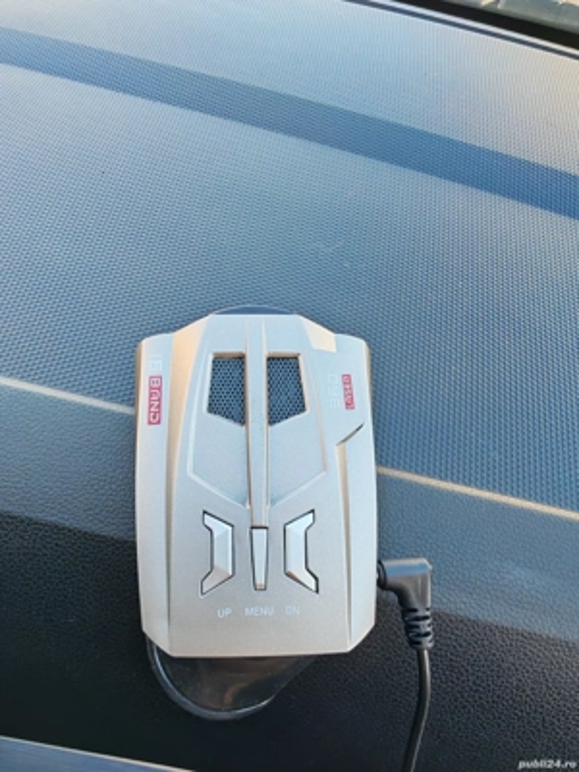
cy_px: 386
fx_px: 535
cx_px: 290
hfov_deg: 56.8
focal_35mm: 24
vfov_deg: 71.6
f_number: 2.2
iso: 100
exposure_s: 1/100
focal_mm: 1.96
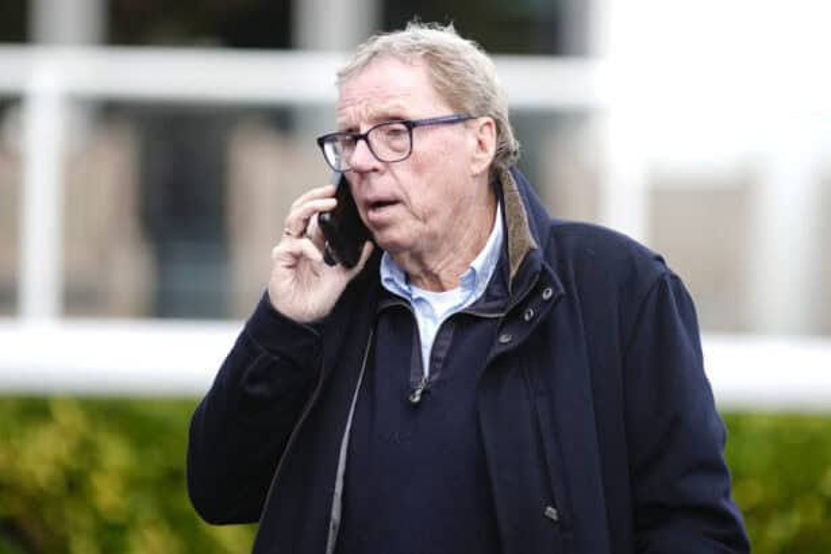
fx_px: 4616
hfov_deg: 10.3
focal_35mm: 200
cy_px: 277
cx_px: 416
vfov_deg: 6.9
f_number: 1.8
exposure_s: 1/800
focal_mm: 200
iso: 200
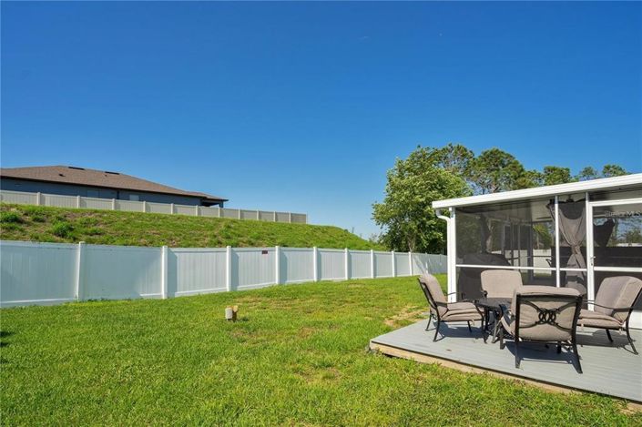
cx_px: 321
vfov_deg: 73.7
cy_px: 214
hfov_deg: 96.8
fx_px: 285
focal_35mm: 16
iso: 100
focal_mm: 16
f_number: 8
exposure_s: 1/400
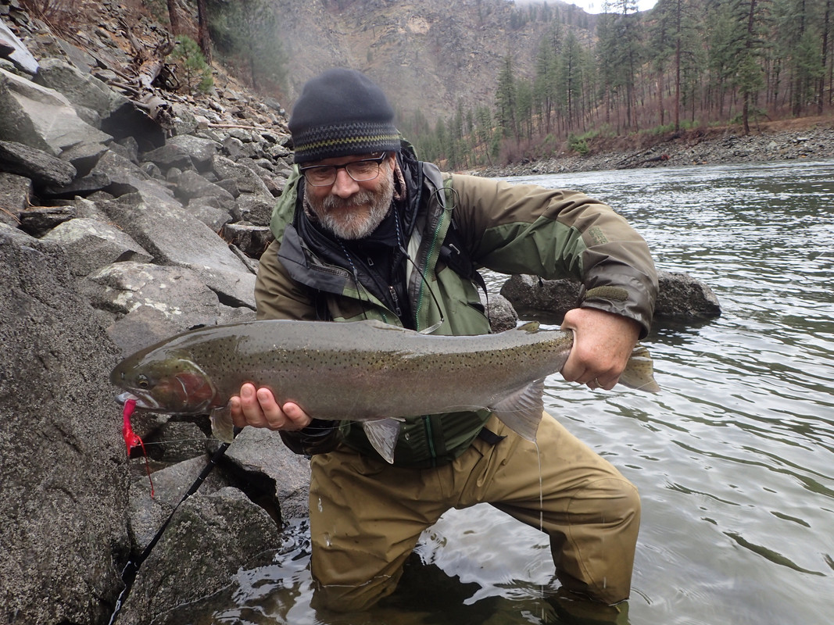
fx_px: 602
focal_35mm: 25
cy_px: 312
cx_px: 417
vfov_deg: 54.9
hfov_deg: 69.4
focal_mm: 4.5
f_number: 2.8
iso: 100
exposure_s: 1/125
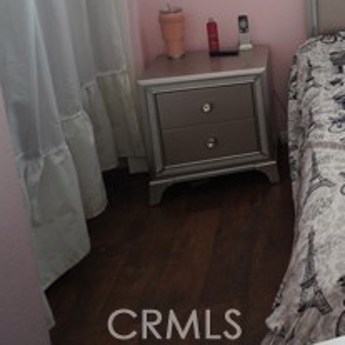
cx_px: 505
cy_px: -8
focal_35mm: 42
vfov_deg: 35.8
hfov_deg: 28.2
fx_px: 474
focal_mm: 16
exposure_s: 1/40
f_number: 4.5
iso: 1600
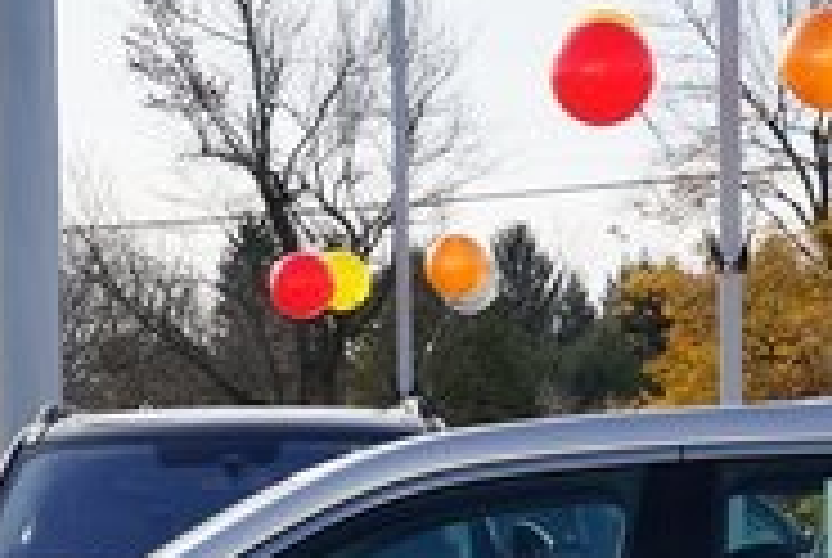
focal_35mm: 183
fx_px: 4236
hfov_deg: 11.2
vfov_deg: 7.5
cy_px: 704
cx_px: 562
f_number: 14
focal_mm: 53
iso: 100
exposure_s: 1/80
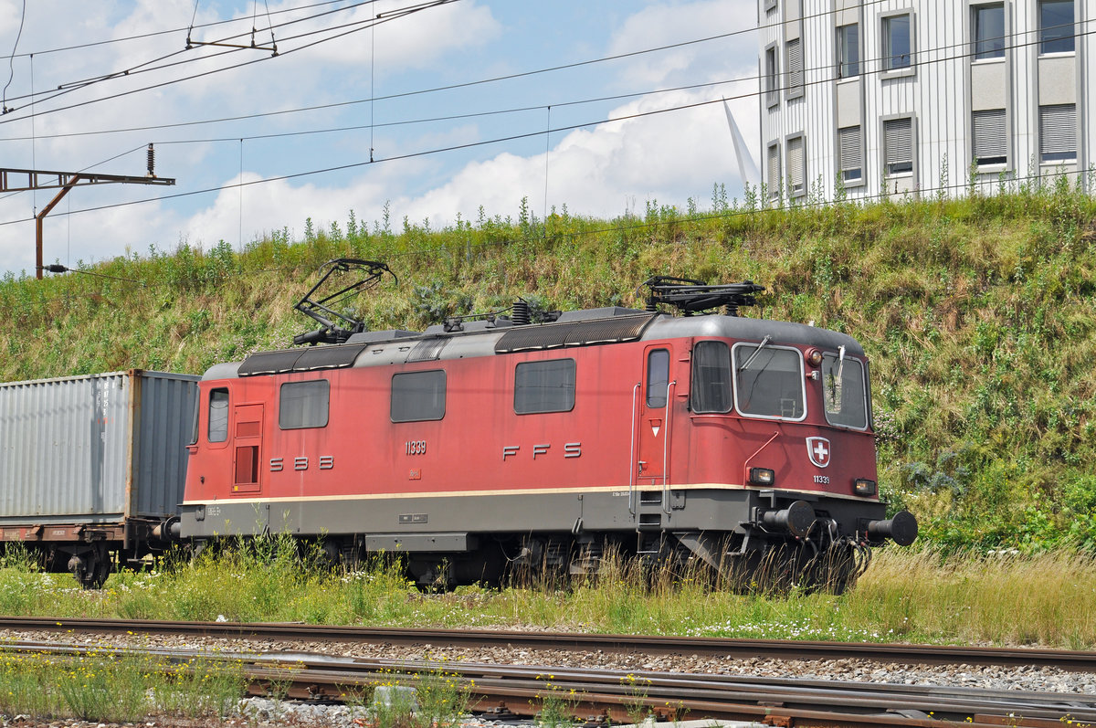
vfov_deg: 13.0
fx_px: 3193
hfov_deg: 19.5
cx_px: 548
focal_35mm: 105
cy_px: 364
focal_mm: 70
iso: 250
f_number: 6.3
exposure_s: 1/1000
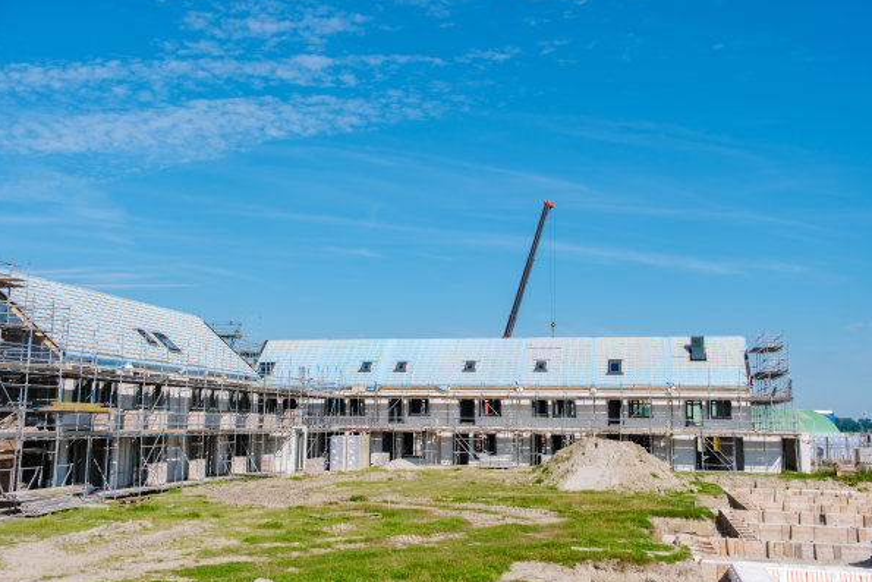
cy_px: 287
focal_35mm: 36
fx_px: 872
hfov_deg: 53.1
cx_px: 443
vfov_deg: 36.9
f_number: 5.6
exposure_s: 1/640
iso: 125
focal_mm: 23.4
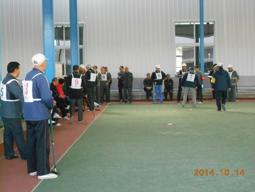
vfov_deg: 22.3
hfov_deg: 29.4
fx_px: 486
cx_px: 128
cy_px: 96
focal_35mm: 66
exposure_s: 1/125
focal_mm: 11.6
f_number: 5.3
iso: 800
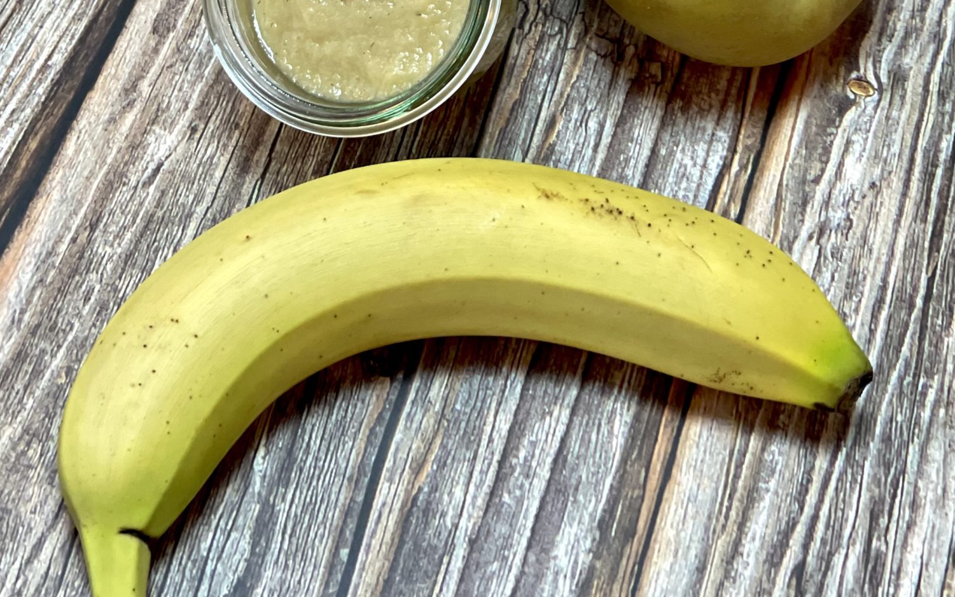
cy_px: -115
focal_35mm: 94
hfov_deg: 22.1
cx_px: 417
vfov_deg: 13.5
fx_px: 2446
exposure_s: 1/33
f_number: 2
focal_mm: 6
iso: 125
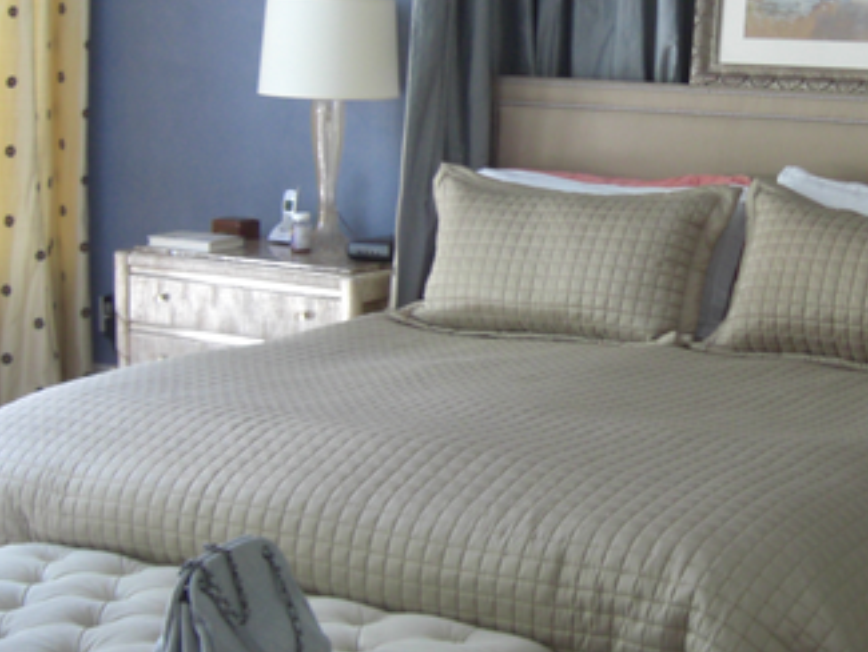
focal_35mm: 82
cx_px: 692
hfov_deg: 23.5
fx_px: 2057
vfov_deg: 18.0
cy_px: 222
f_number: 2.8
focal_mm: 7.9
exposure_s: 1/15
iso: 200
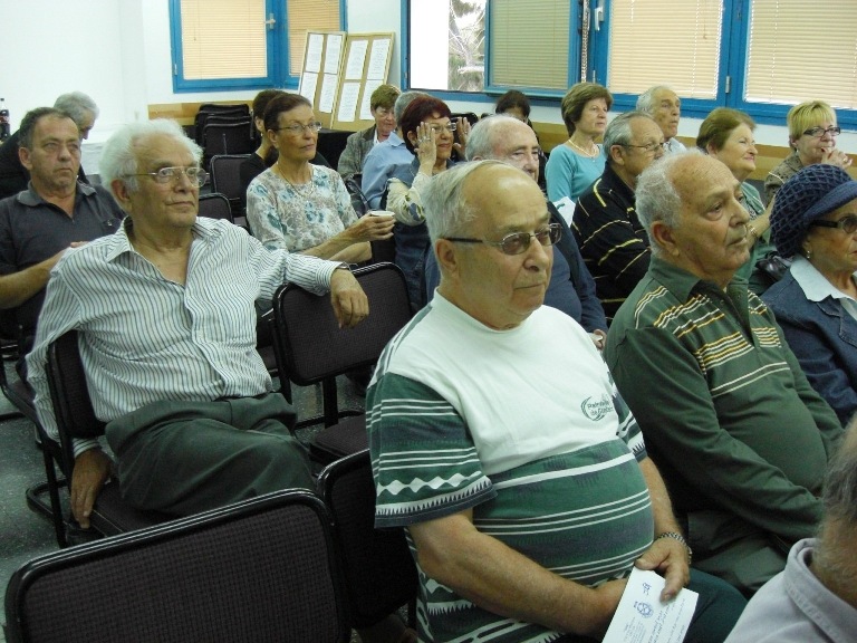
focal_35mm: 38
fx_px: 941
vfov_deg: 37.7
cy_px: 322
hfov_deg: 49.0
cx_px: 428
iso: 400
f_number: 2.8
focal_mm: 7.9
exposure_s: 1/100
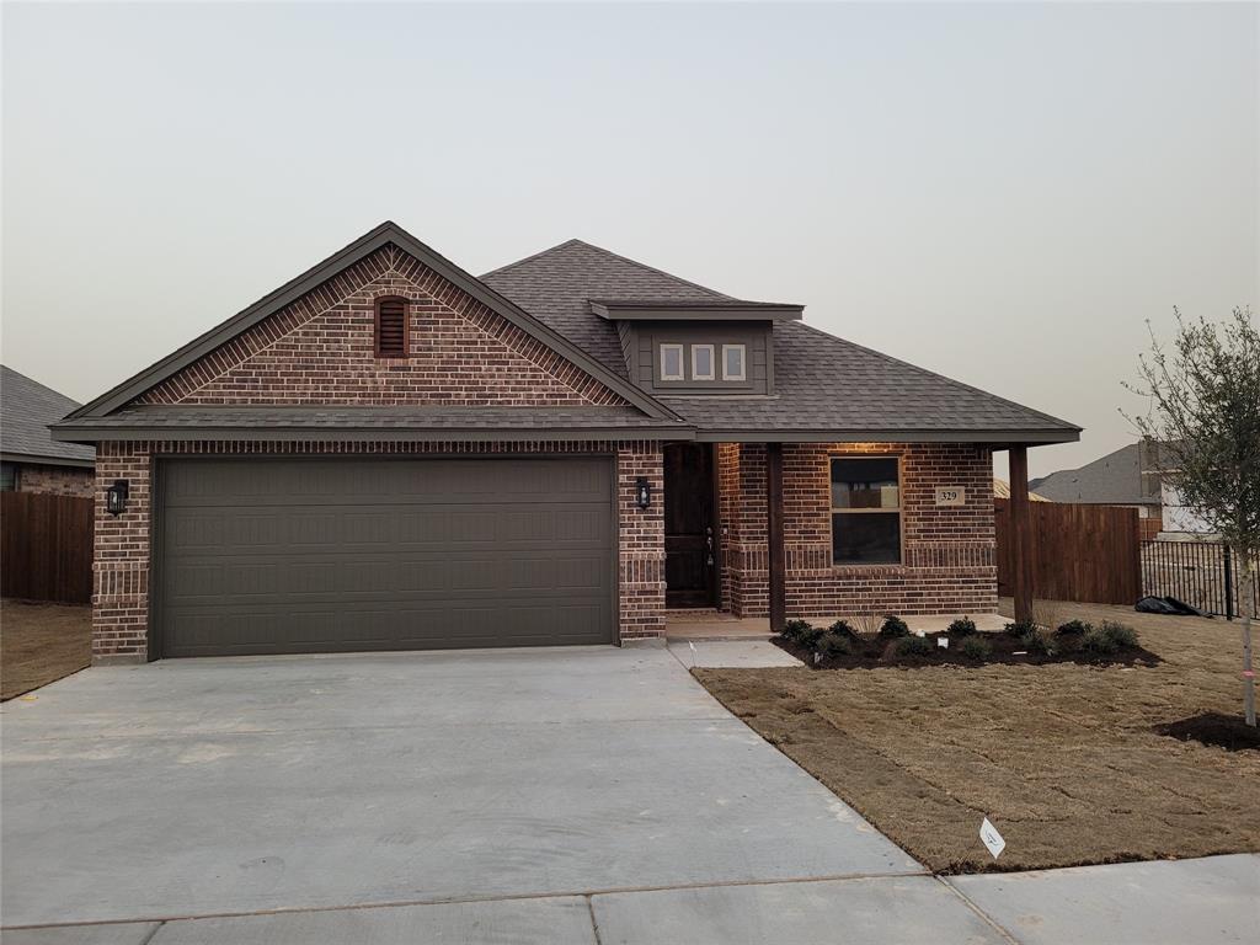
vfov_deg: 53.1
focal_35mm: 26
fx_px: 946
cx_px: 630
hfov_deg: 67.3
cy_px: 472
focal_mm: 5.4
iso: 125
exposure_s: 1/120
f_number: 1.8
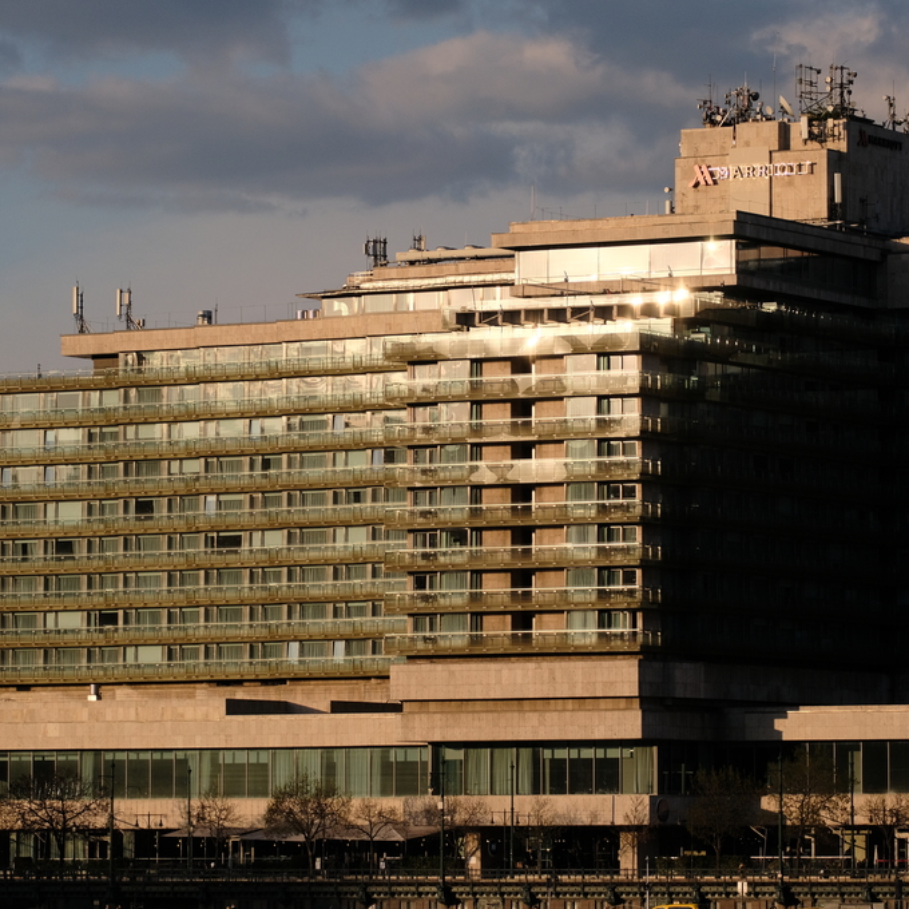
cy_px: 455
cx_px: 471
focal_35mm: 192
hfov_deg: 9.1
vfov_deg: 9.1
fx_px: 5704
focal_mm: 100
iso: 640
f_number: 5
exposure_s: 1/2700
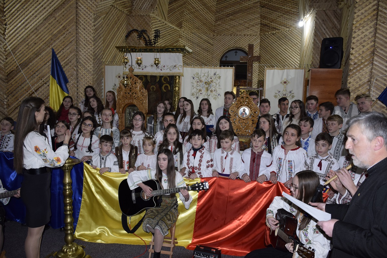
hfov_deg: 67.4
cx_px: 194
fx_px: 290
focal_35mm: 27
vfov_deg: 47.9
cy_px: 129
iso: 720
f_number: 3.5
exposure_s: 1/30
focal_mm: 18
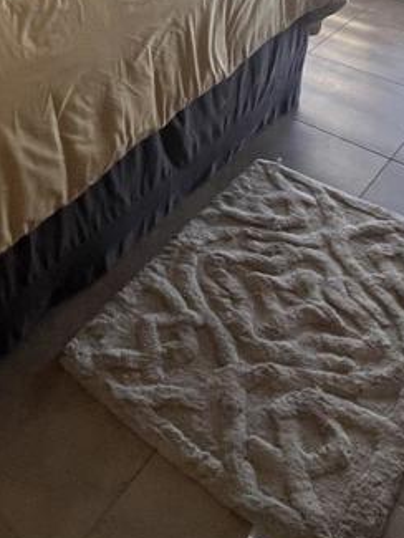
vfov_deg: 34.9
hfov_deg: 33.6
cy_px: -127
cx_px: 51
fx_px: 638
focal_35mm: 41
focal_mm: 1.57
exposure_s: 1/60
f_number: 1.8
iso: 400
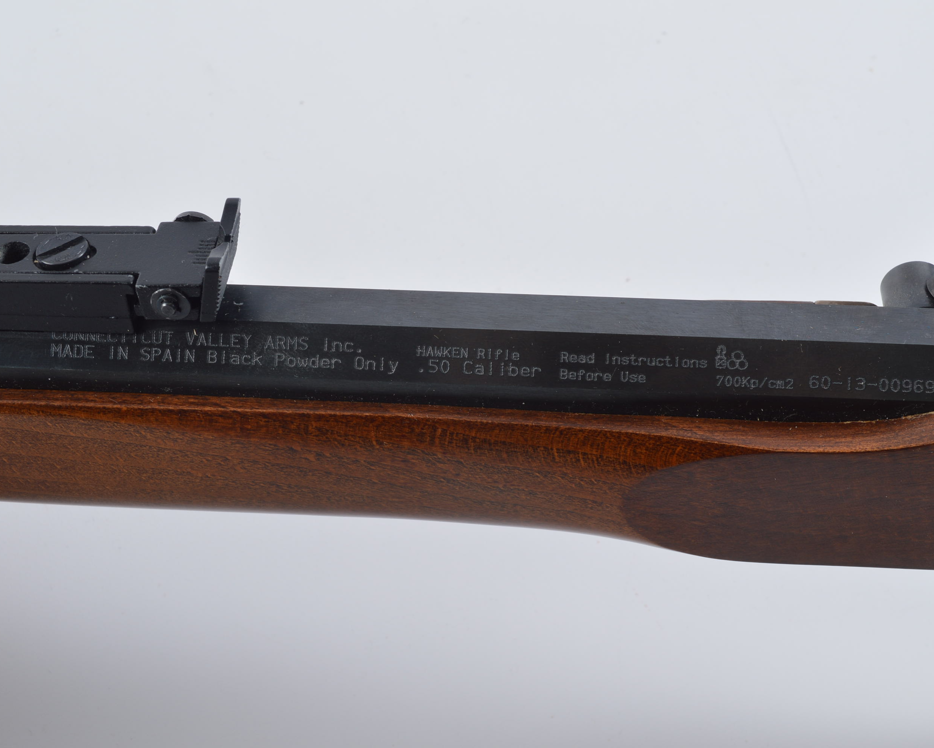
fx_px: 1410
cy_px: 375
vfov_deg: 29.7
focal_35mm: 51
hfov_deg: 36.6
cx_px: 529
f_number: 10
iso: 100
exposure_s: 1/125
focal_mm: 30
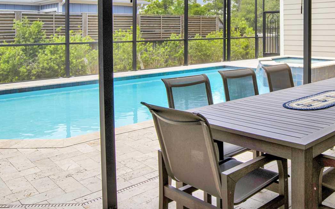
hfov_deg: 51.4
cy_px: 27
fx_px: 329
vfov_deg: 33.7
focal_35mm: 36
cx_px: 256
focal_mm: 18
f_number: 11
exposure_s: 1/20
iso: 200
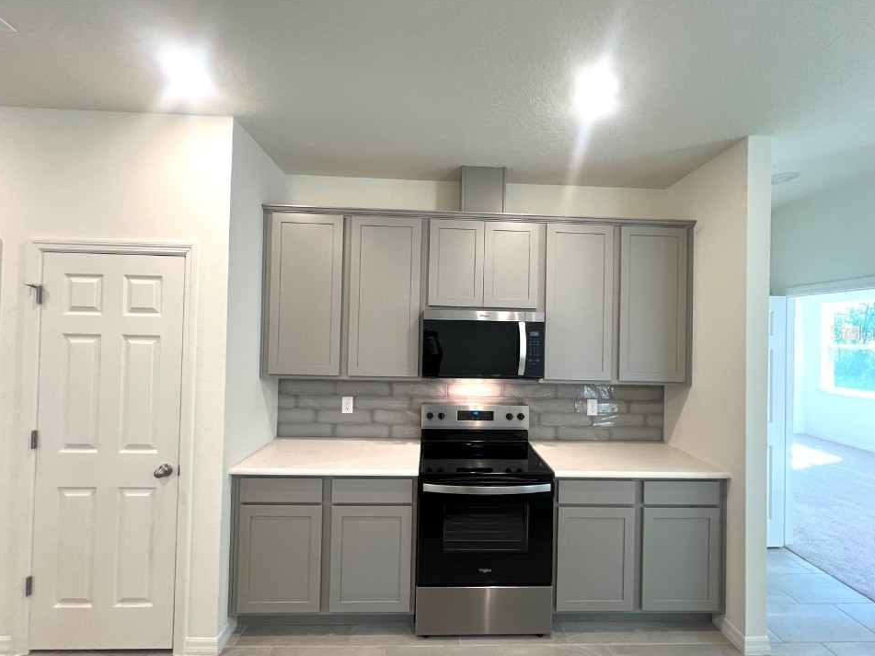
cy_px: 332
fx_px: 354
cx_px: 447
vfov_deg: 85.7
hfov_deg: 102.1
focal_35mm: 14
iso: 125
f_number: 1.8
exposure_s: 1/60
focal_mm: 1.57
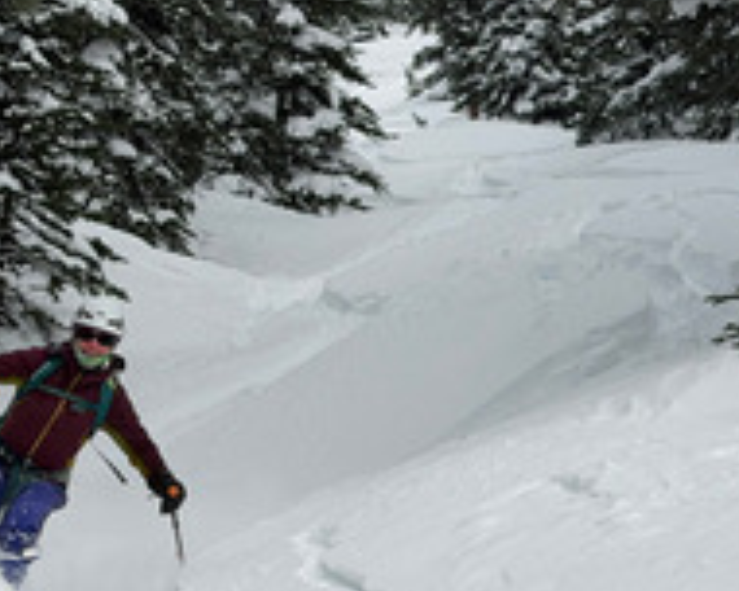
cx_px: 650
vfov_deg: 12.5
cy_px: 356
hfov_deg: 15.5
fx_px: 2690
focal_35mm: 123
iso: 64
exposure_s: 1/7143
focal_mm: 6.76
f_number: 1.78
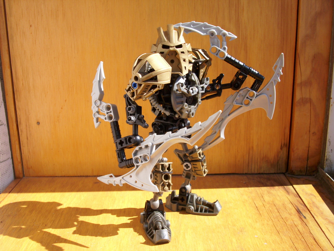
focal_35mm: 39
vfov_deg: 36.8
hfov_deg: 47.9
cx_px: 167
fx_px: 376
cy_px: 126
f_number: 3.1
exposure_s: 1/438
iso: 50
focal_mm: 7.6
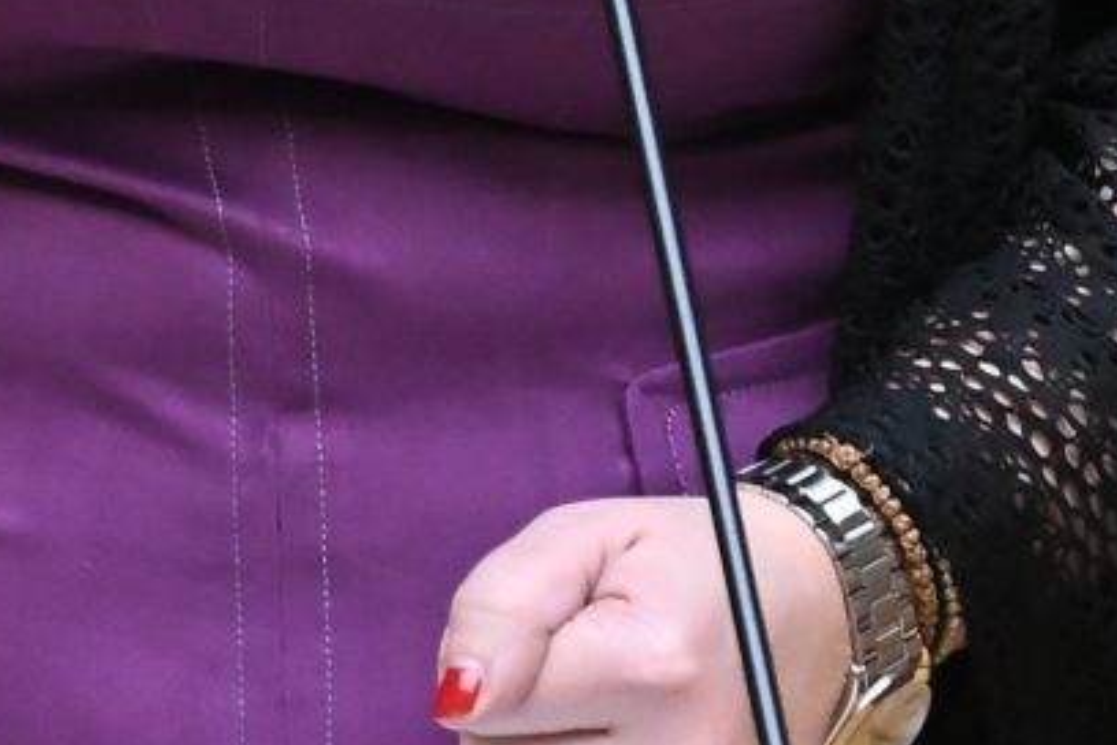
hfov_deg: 1.0
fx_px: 66146
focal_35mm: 2132
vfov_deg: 0.6
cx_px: 140
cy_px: -412
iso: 4000
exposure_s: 1/250
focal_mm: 340
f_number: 6
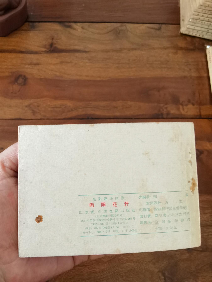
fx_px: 220
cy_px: 141
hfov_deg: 51.4
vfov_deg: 65.3
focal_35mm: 27
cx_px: 106
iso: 200
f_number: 2.2
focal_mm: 2.26
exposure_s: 1/60
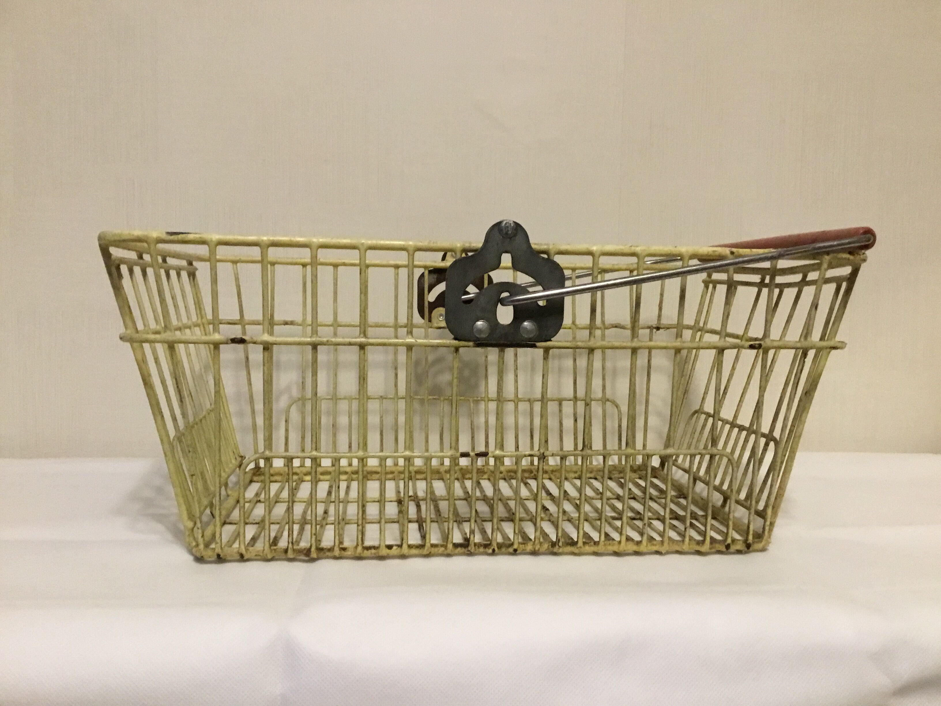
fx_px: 843
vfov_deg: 45.4
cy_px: 353
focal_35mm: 31
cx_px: 470
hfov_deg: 58.4
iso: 200
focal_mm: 3.3
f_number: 2.4
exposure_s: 1/20
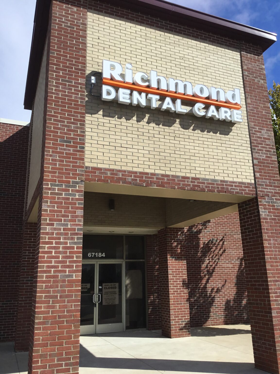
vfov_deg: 58.4
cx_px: 140
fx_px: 334
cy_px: 187
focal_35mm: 31
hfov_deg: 45.4
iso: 25
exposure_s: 1/1597
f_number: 2.4
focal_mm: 3.3
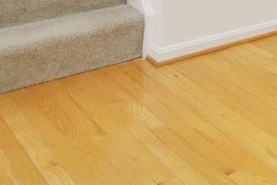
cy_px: -208
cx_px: 543
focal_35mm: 77
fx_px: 593
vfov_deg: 14.2
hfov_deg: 18.3
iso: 1250
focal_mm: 16
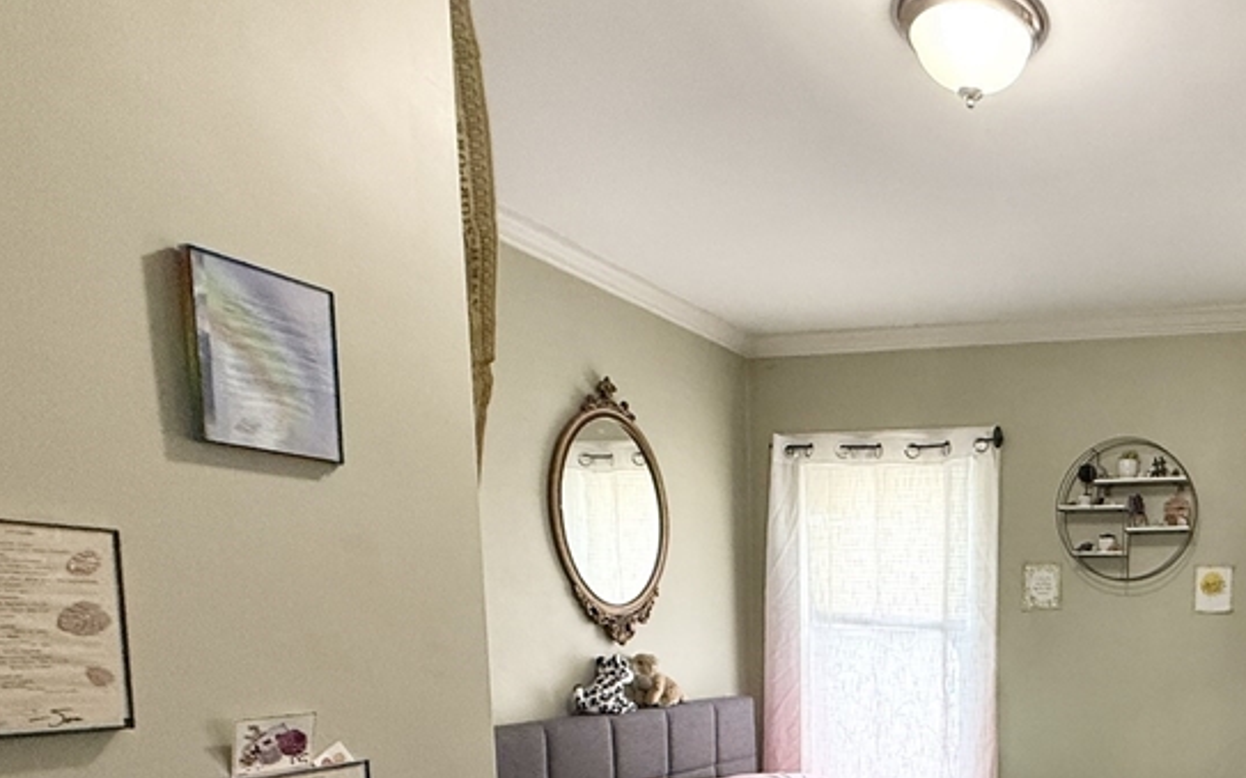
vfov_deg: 40.1
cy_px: 744
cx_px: 1076
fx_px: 951
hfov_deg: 58.7
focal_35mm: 28
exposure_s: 1/120
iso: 250
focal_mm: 2.22
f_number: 2.2
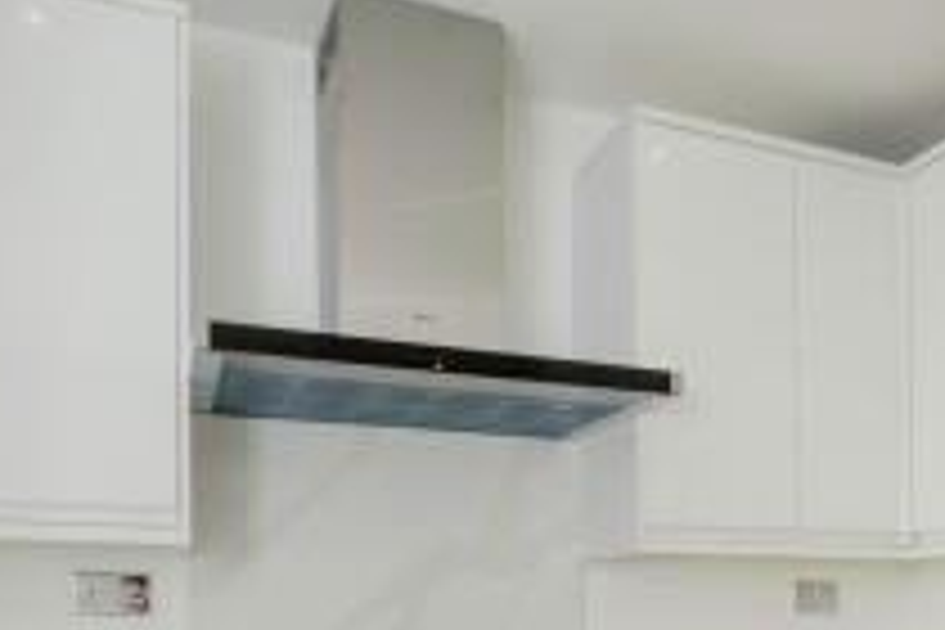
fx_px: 892
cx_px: 526
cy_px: 628
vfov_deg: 35.3
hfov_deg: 55.7
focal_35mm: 34
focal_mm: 10
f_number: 9
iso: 400
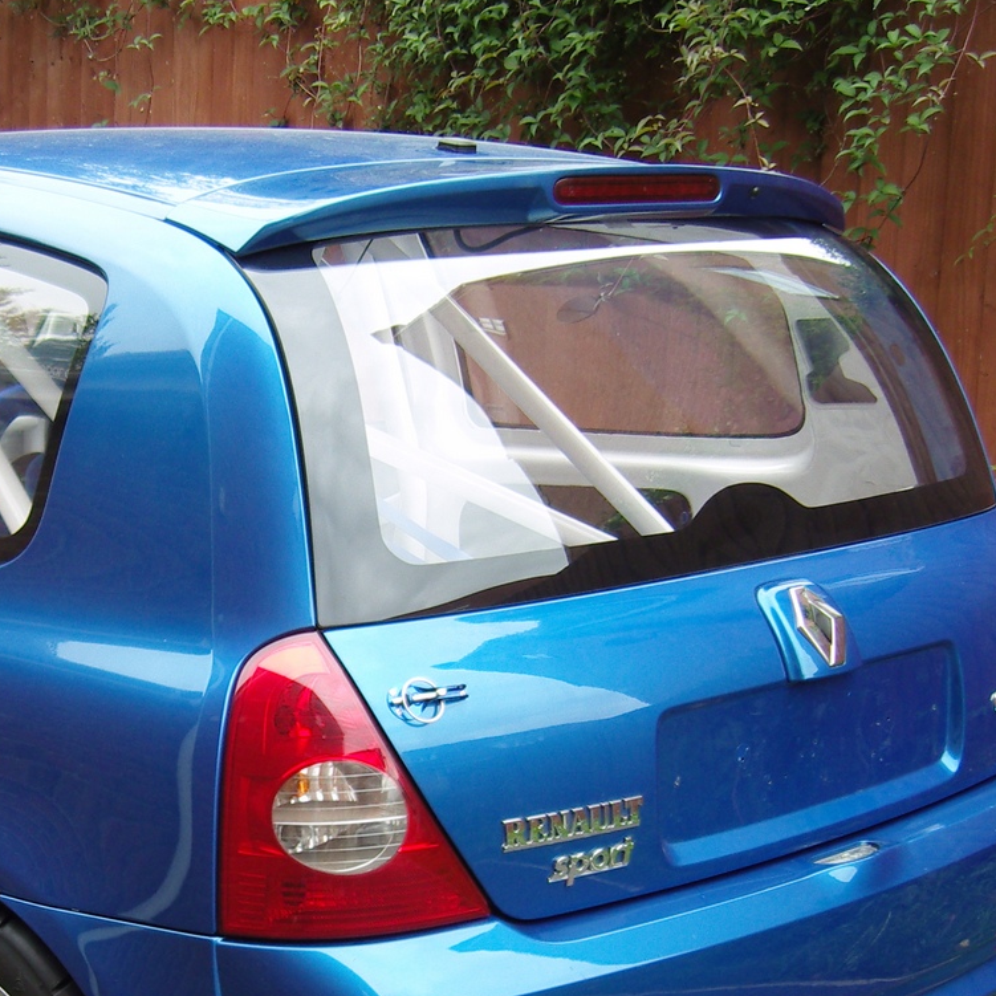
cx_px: 216
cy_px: 792
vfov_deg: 26.4
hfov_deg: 26.4
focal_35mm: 64
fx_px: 2083
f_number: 2.8
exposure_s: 1/125
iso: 100
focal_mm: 7.3
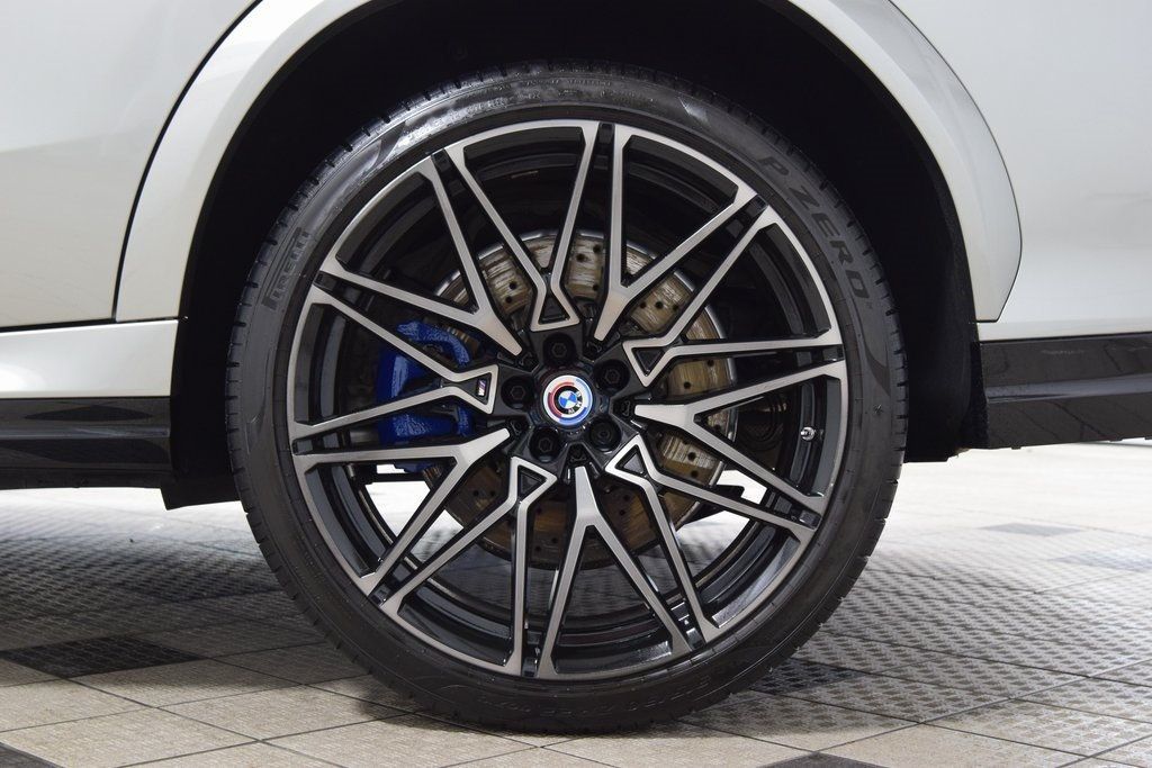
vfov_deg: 26.5
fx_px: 1632
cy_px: 384
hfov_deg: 38.9
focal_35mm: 51
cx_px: 576
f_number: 6.3
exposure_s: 1/15
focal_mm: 34
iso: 1250
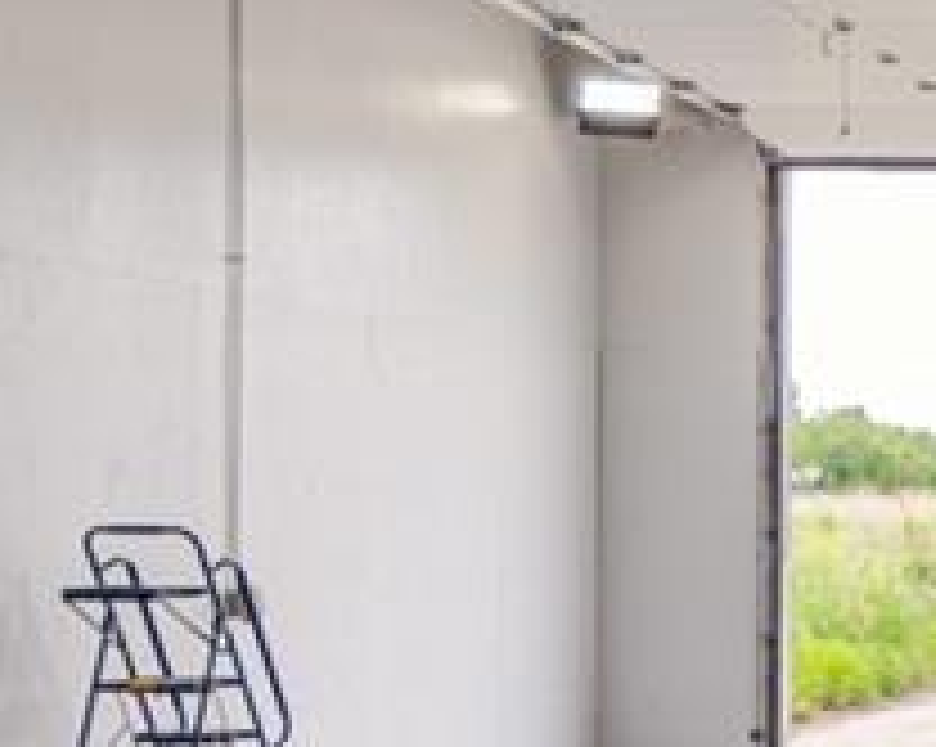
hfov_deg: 19.9
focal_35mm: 74
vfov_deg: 20.6
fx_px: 2048
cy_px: 479
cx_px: 1620
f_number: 2.8
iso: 80
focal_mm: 16
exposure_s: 1/640
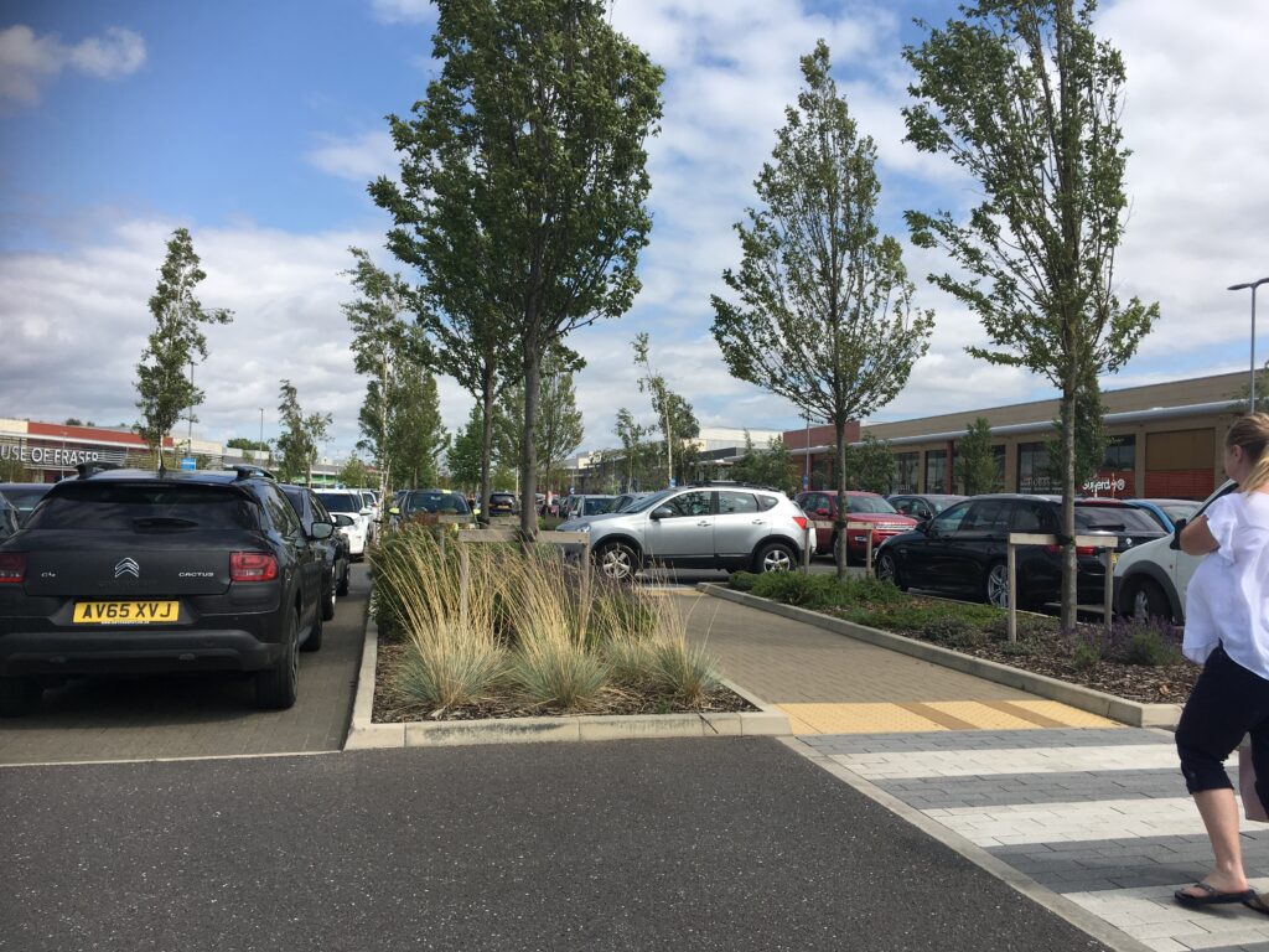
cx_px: 634
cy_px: 476
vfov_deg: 48.2
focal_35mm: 29
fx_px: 1063
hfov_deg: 61.7
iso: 25
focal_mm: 4.15
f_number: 2.2
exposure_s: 1/1923
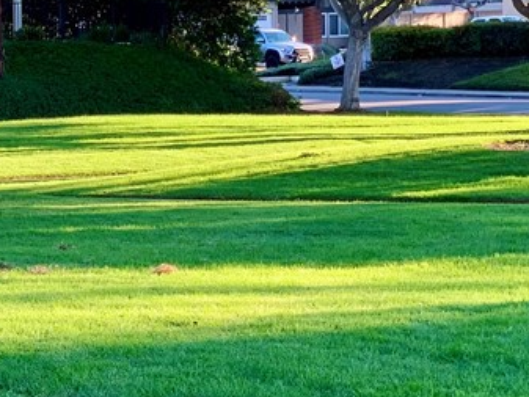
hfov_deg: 12.2
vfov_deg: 9.4
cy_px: 251
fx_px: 2415
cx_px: -122
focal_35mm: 158
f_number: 2.4
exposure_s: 1/62
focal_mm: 6
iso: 16
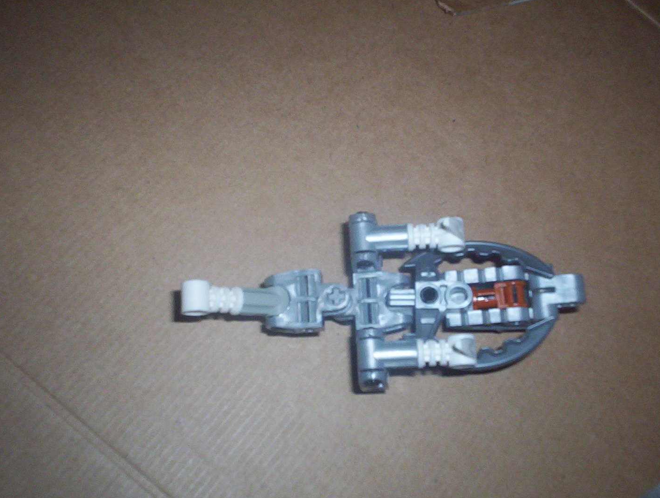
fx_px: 841
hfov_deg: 42.8
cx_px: 351
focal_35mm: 44
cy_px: 279
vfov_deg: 33.0
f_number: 4.5
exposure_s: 1/60
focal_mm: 4.99
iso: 140
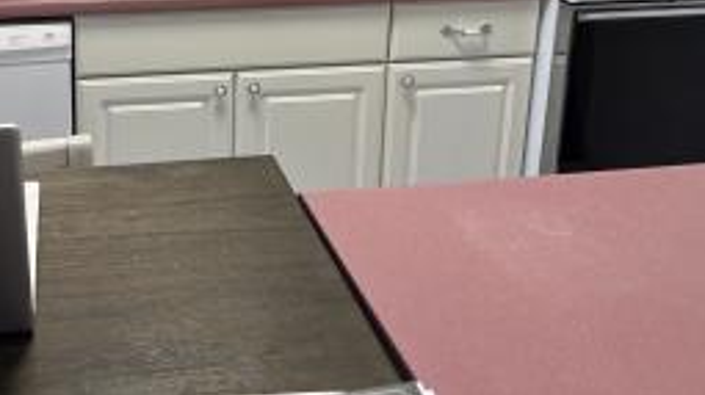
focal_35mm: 41
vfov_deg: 27.0
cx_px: 174
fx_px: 766
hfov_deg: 47.5
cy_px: -17
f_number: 1.78
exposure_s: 1/60
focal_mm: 6.86
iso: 250
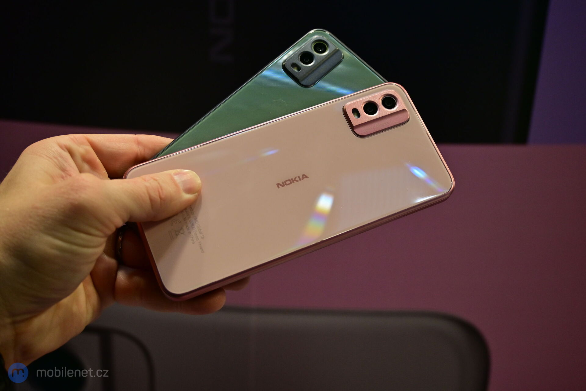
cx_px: 293
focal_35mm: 41
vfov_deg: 32.4
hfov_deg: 47.2
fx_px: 671
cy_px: 196
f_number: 4.5
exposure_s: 1/400
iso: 560
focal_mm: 27.5
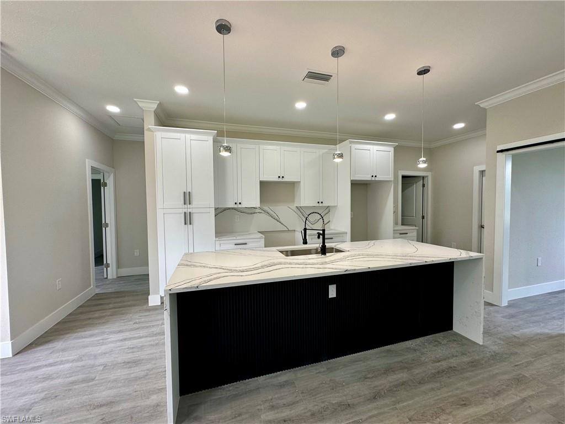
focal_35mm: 14
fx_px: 229
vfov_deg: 85.7
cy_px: 212
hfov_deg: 102.1
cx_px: 282
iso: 80
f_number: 2.2
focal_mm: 2.22
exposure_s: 1/120
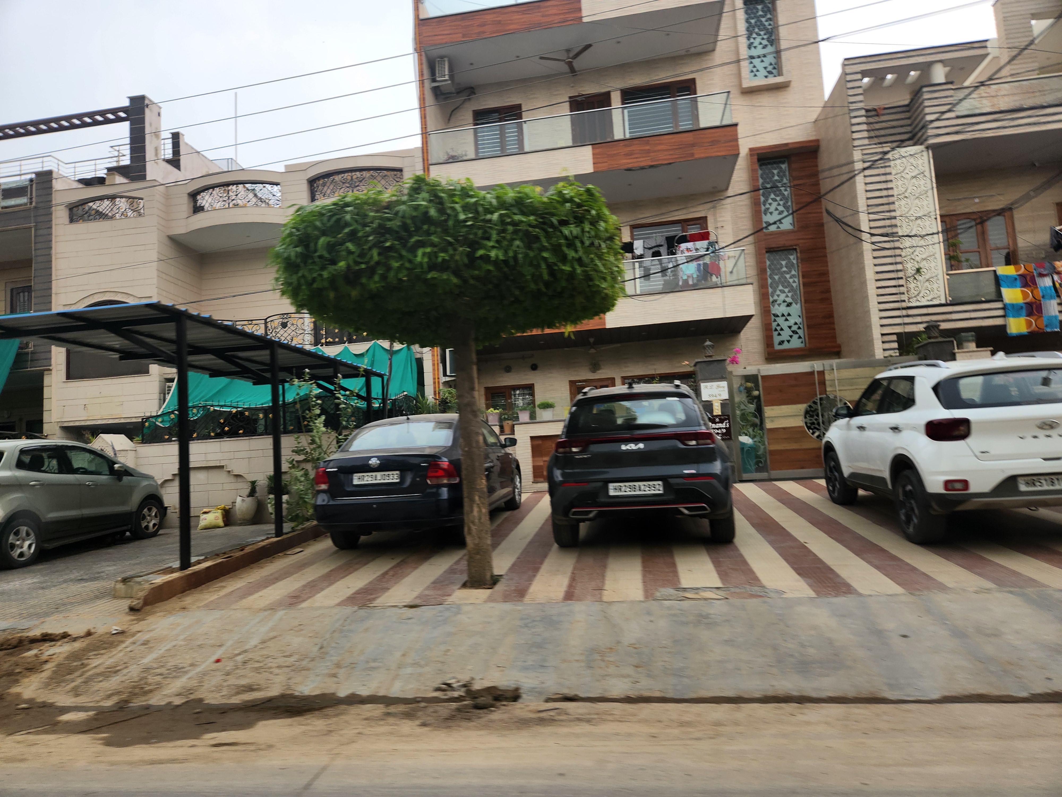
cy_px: 398
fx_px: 706
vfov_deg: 58.9
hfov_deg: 73.9
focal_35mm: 23
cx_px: 531
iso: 20
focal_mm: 5.4
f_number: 1.8
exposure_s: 1/180
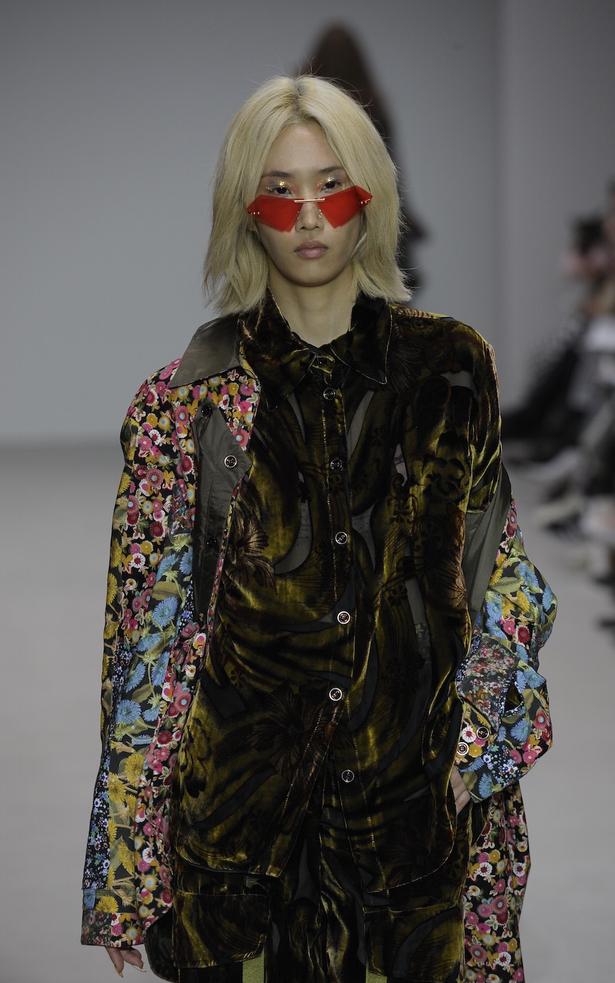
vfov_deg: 10.3
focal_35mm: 204
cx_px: 324
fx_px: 5471
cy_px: 492
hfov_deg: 6.4
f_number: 5
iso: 1000
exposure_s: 1/500
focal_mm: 200
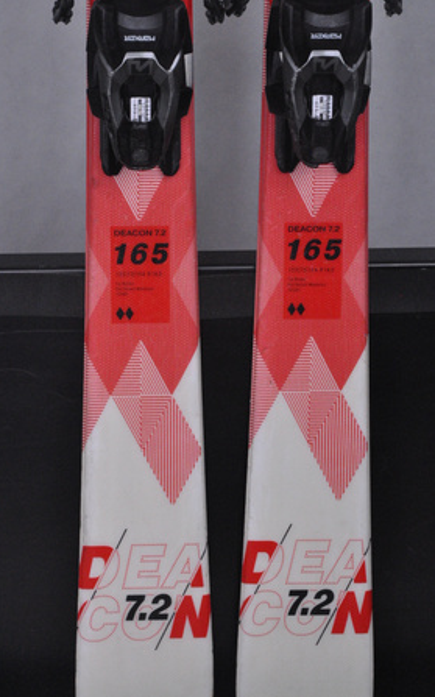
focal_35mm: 123
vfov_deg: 17.0
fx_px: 2335
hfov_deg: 10.6
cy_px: 348
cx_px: 227
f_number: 9.5
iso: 3200
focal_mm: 80
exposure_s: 1/125
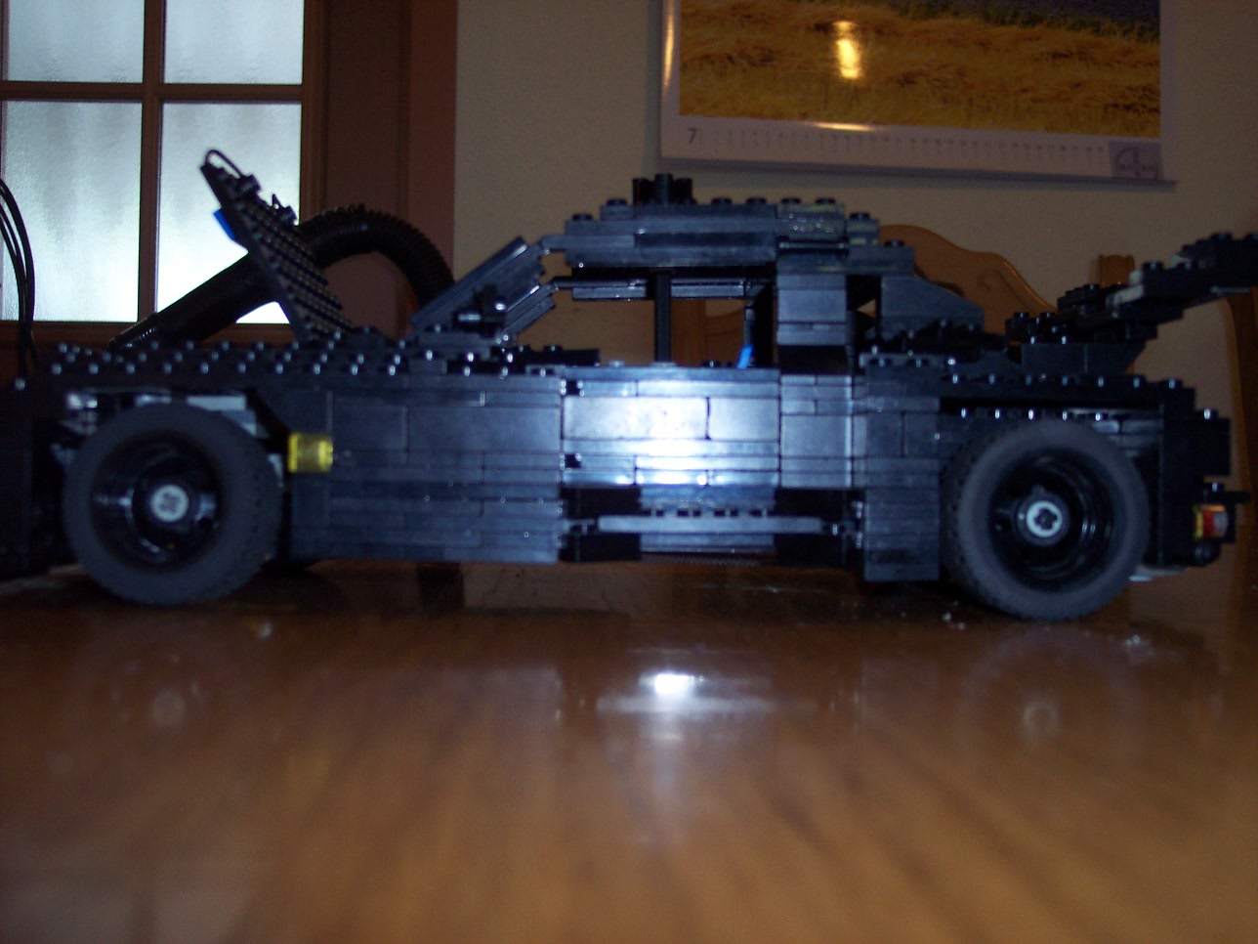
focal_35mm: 38
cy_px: 472
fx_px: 1381
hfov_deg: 49.0
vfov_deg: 37.7
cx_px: 629
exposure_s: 1/30
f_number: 2.8
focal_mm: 8
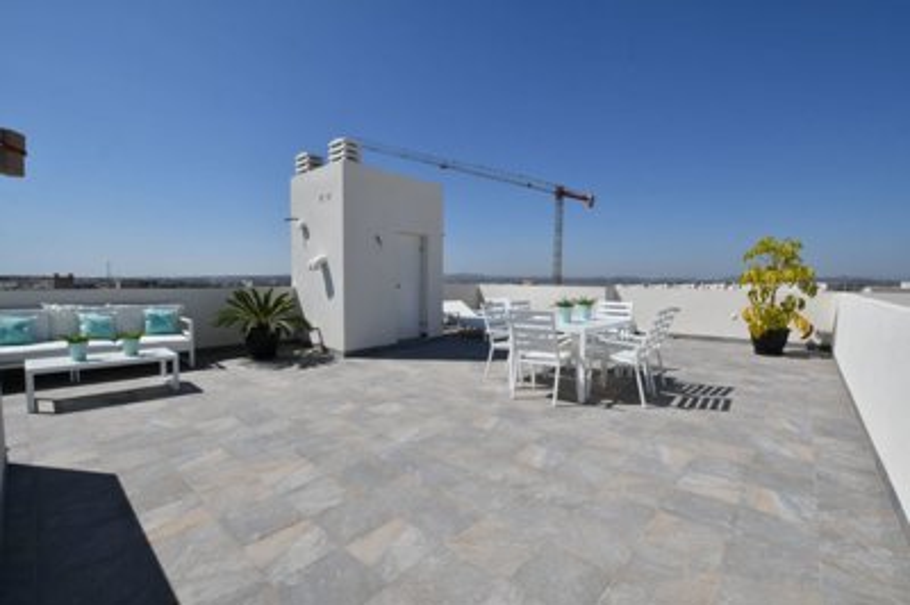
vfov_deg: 77.2
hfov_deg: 100.4
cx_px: 455
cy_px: 302
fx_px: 379
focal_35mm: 15
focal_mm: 10
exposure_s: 1/250
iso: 200
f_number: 16
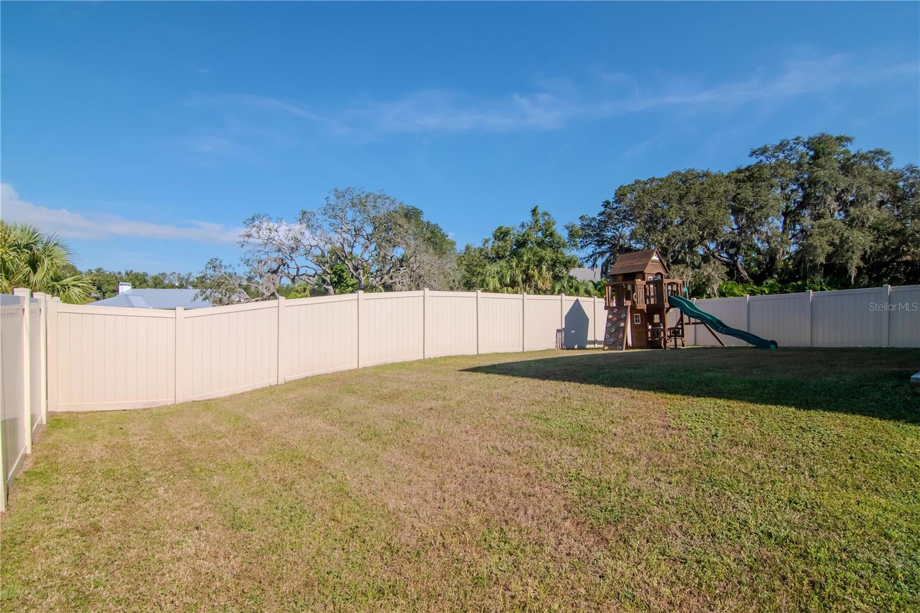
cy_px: 306
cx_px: 460
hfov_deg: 95.0
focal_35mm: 16
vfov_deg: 72.0
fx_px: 422
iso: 1000
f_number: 11
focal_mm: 11
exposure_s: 1/1250
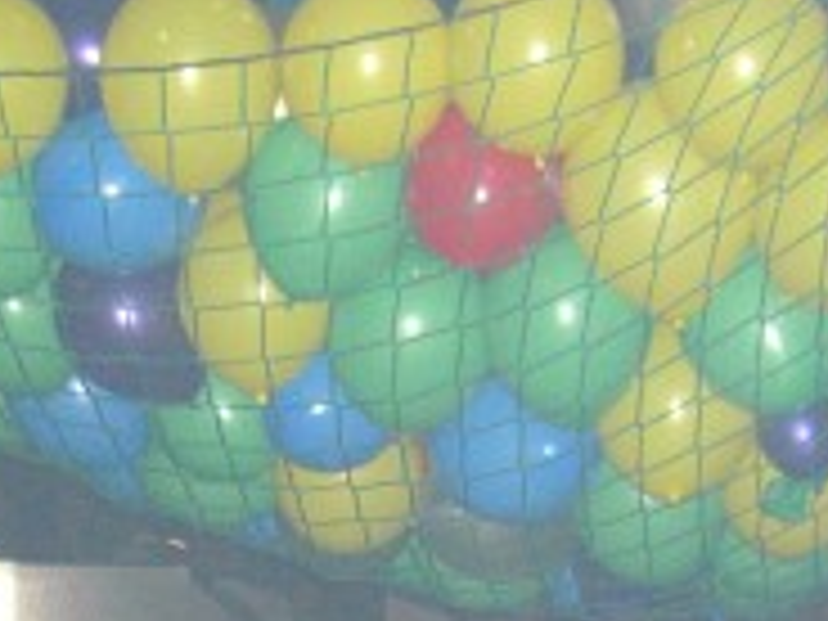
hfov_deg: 15.9
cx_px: 274
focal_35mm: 124
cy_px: 932
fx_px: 2966
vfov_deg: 11.5
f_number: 2.8
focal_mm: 7.9
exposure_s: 1/60
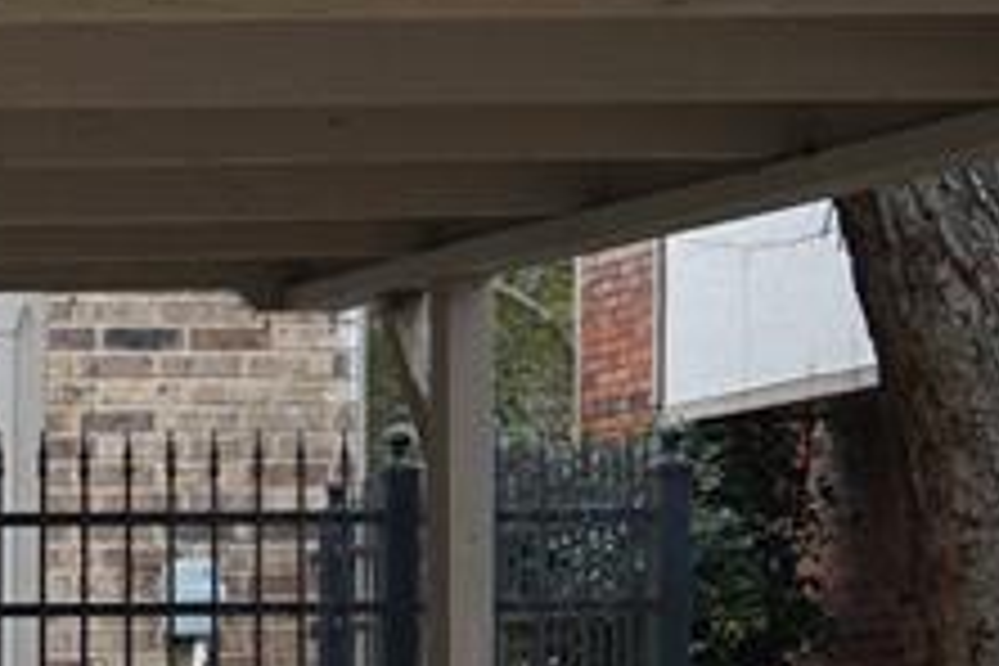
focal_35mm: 166
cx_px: -932
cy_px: 999
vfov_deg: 8.1
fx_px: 4606
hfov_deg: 11.3
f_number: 4
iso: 100
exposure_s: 1/160
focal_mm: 36
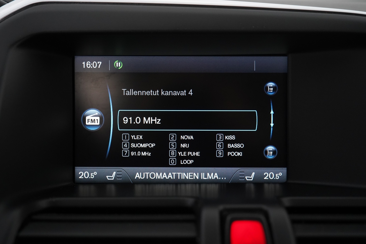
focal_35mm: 32
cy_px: 122
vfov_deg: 41.1
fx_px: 325
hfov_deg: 58.7
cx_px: 183
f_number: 5
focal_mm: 32
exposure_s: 1/60
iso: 4000
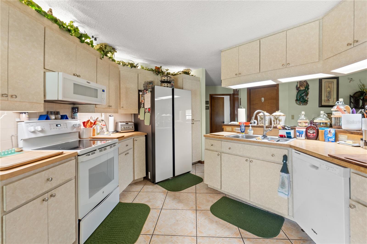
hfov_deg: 100.4
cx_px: 184
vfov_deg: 77.3
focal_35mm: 15
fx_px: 153
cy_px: 122
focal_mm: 10
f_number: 7.1
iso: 400
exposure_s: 1/2.5
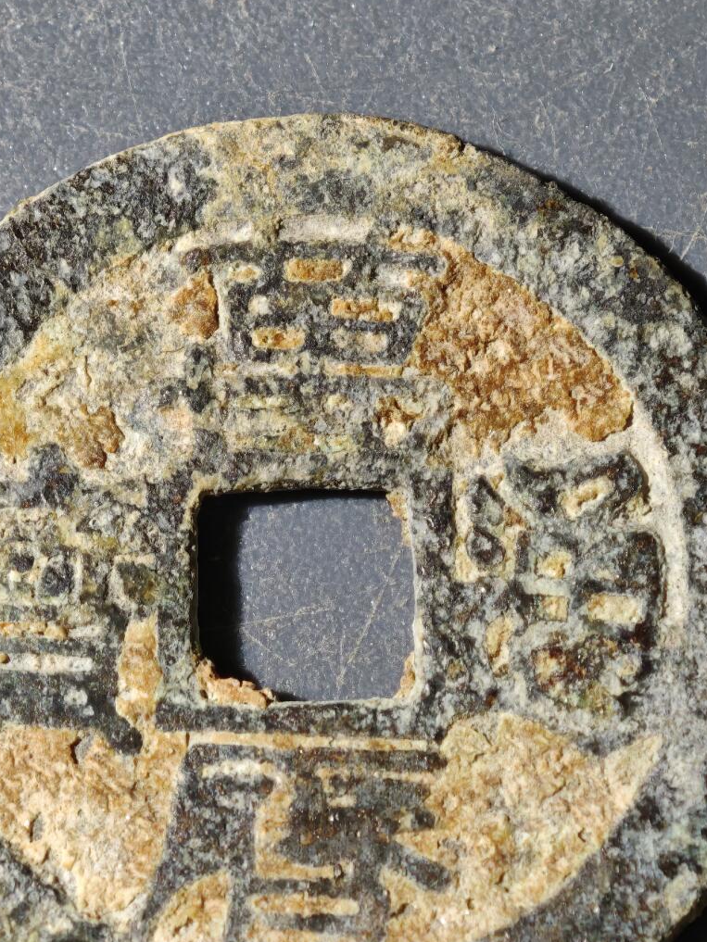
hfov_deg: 8.4
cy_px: 704
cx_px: 299
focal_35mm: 177
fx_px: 4819
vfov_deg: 11.1
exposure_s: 1/100
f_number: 2
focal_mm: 9
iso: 250
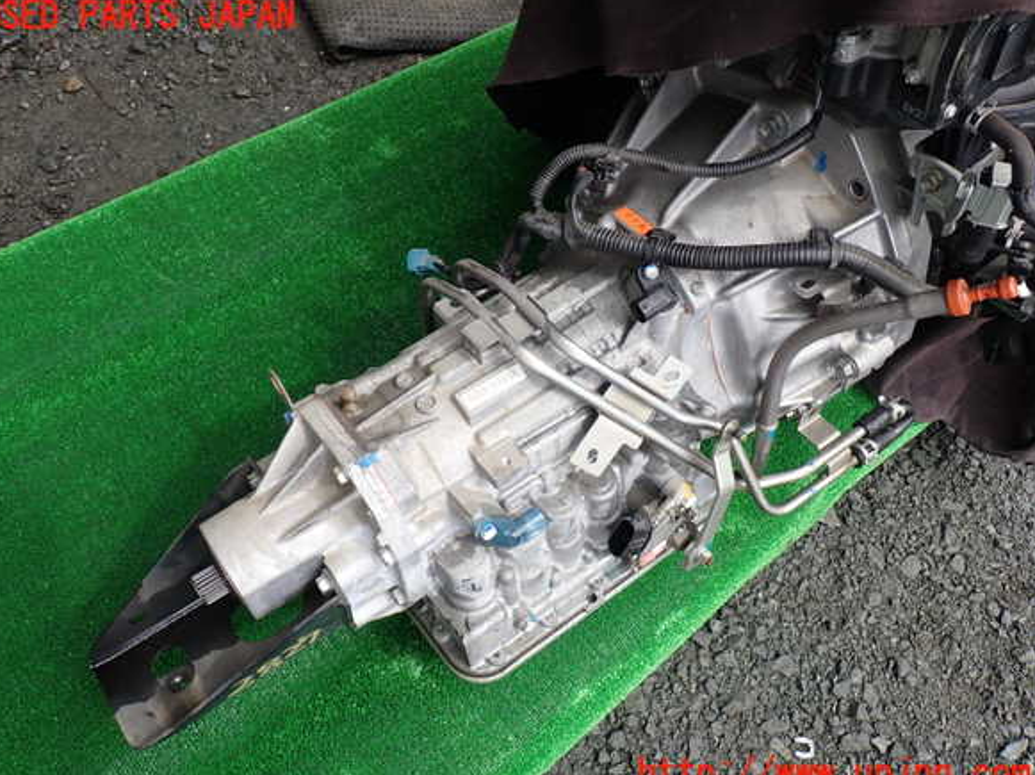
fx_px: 926
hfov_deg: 58.4
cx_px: 506
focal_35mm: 31
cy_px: 396
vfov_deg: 45.4
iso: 100
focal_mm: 5.4
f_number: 3.2
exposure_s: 1/250
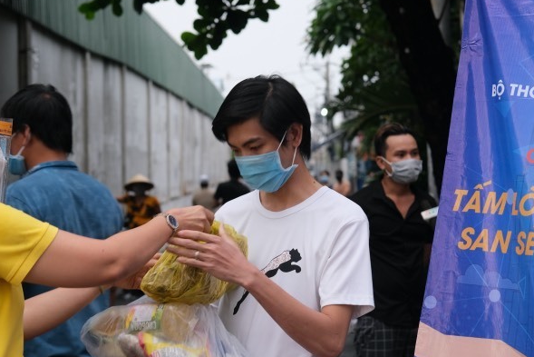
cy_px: 217
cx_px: 262
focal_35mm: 90
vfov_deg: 15.2
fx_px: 1335
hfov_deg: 22.6
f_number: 3.2
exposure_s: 1/52
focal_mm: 35
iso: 320
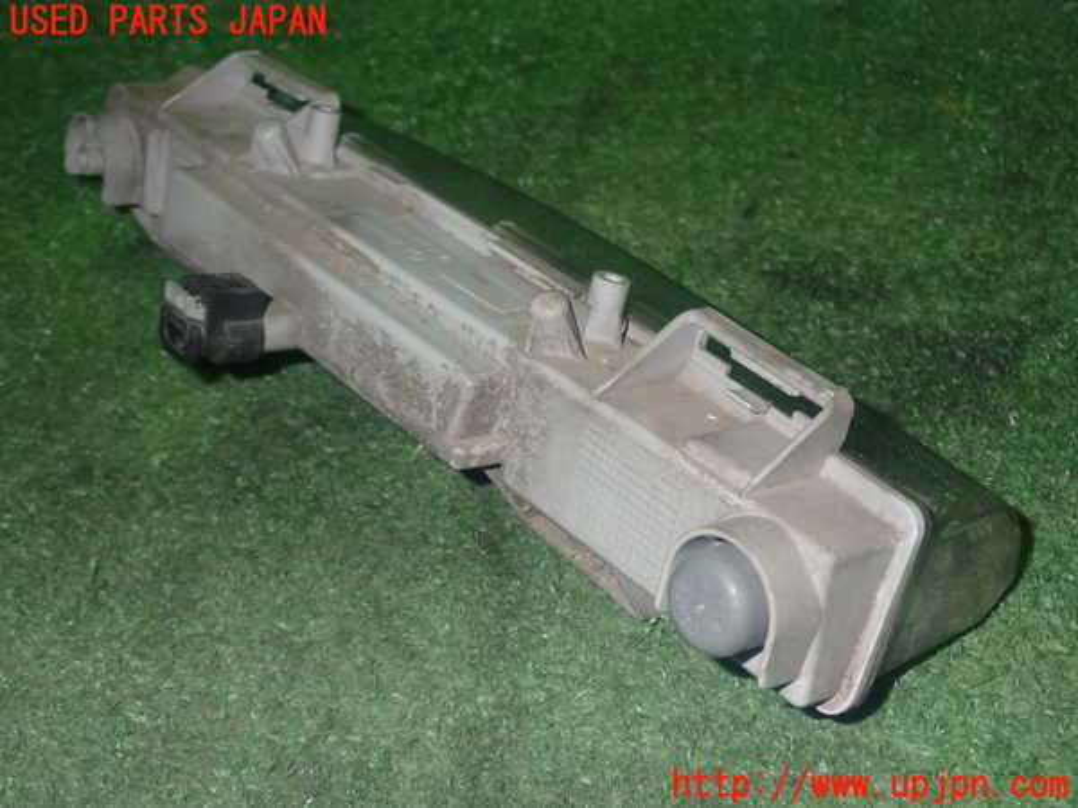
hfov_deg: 40.4
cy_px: 404
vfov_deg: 30.9
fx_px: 1464
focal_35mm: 47
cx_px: 539
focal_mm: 8.4
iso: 800
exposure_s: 1/50
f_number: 9
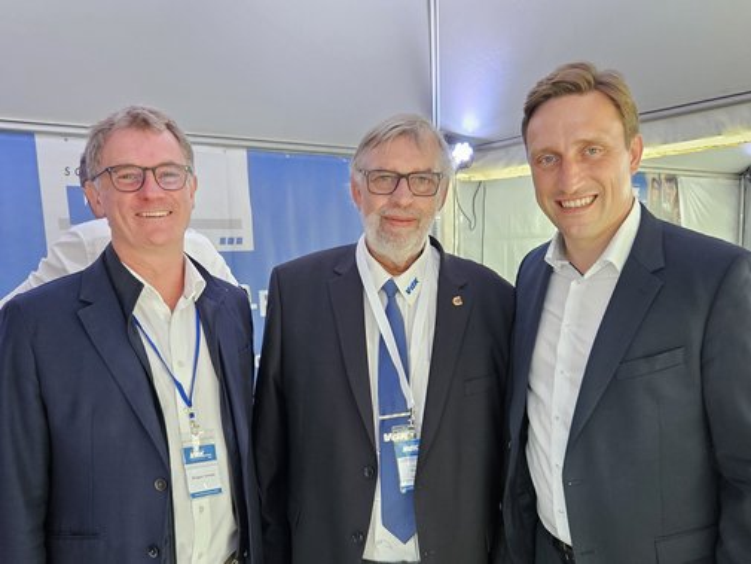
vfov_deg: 58.9
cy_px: 282
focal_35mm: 23
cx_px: 376
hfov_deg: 73.9
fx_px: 499
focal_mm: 5.4
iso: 200
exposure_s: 1/100
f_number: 1.8
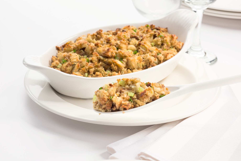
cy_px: 80
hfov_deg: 23.9
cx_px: 120
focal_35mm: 85
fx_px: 569
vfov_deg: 16.1
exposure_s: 1/100
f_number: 18
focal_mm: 85
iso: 100
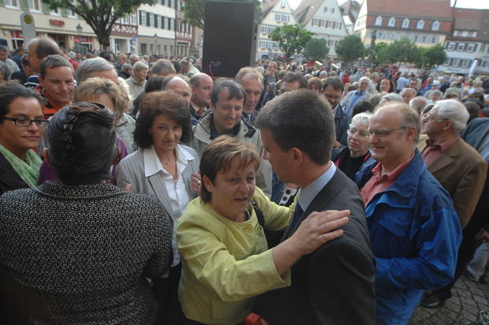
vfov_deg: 59.4
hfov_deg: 81.3
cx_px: 244
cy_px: 162
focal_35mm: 21
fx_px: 285
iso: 320
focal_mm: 14
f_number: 5.3
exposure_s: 1/125
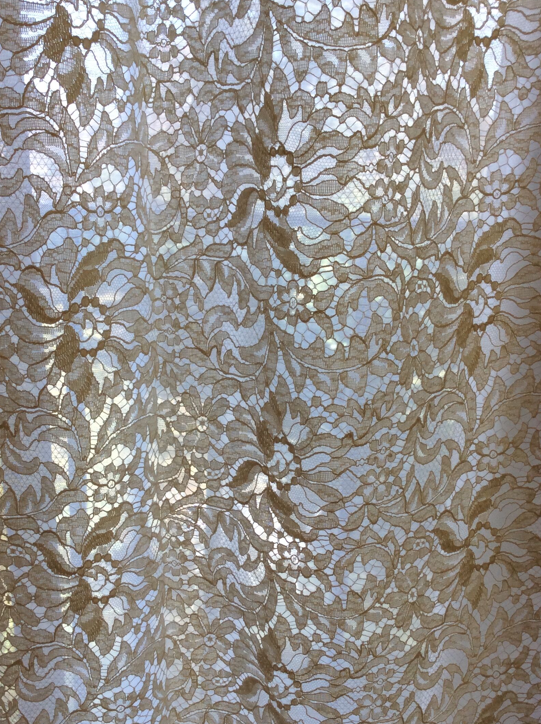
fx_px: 815
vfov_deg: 47.7
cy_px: 431
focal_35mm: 39
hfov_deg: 36.7
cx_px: 249
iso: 32
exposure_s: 1/123
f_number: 2.4
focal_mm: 3.3
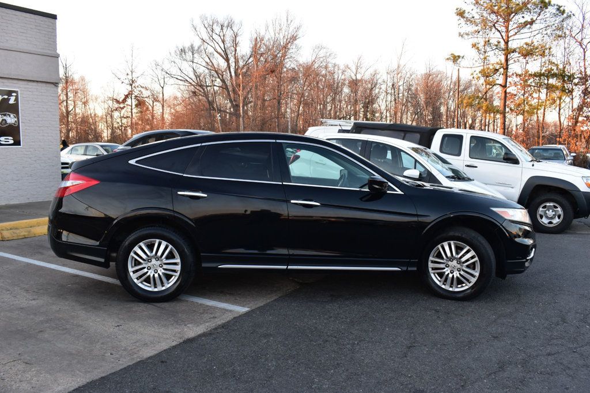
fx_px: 516
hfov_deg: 59.5
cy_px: 196
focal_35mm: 32
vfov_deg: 41.7
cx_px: 295
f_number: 8
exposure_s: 1/50
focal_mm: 21
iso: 400
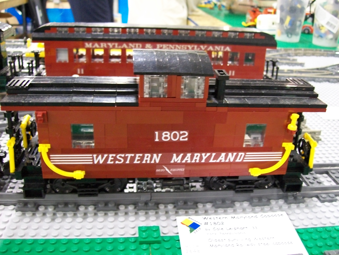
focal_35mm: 36
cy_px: 128
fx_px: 353
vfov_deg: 39.7
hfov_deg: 51.4
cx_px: 170
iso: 200
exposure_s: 1/4
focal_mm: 6
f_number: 2.7
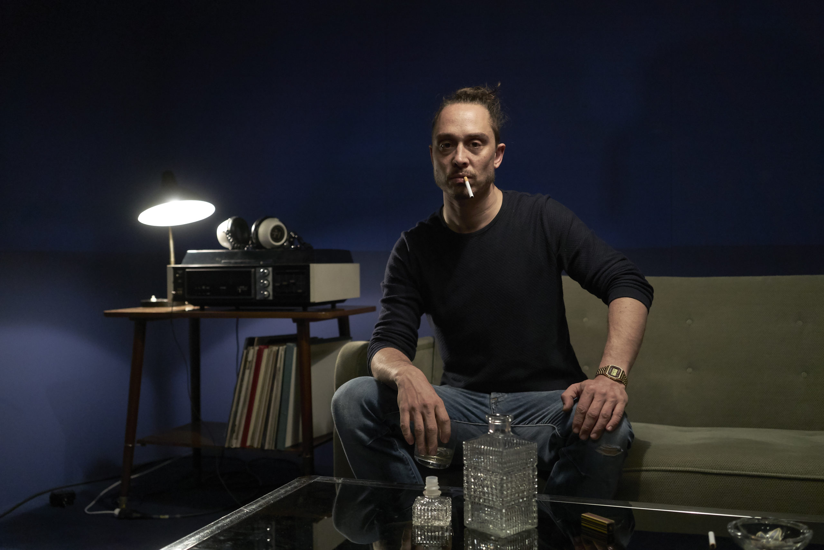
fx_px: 802
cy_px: 275
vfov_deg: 37.9
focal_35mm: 35
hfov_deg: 54.4
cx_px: 412
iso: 2000
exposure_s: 1/100
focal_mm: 35
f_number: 3.2
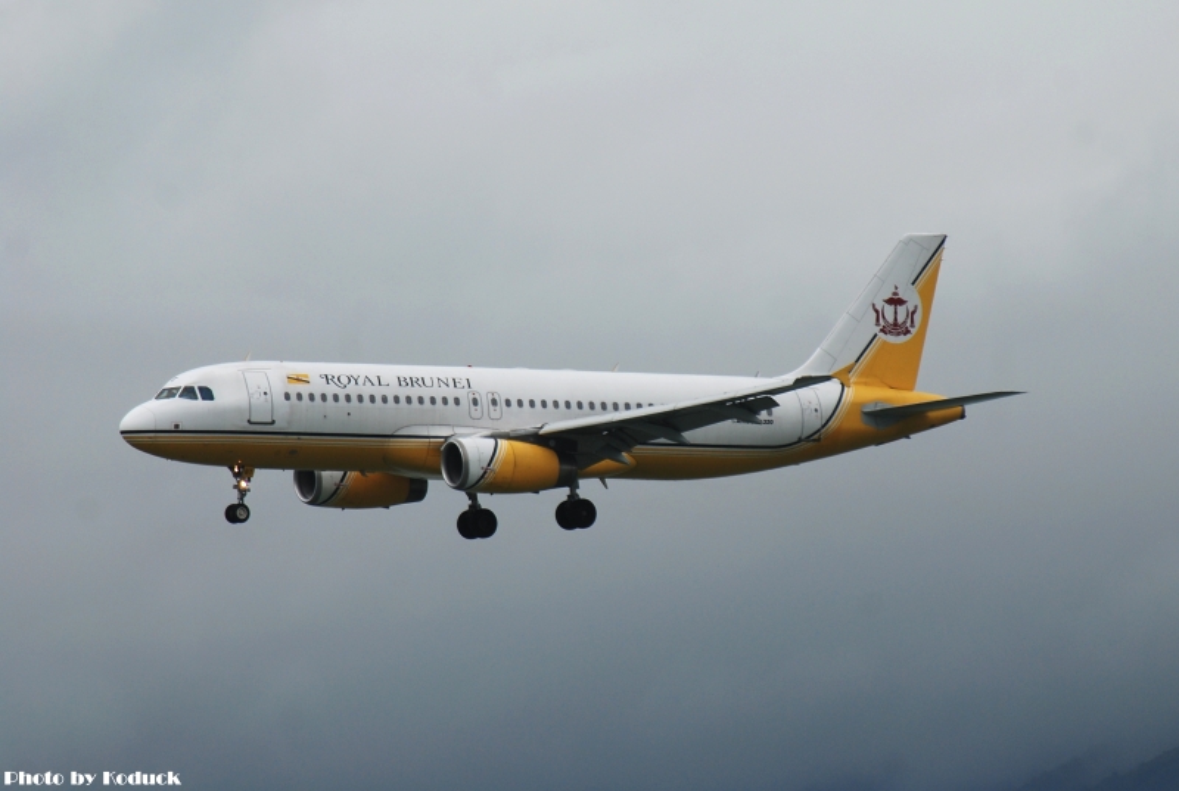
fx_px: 16737
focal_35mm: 510
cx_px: 590
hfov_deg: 4.0
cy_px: 396
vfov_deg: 2.7
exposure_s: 1/1000
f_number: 6.3
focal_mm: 340
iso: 200
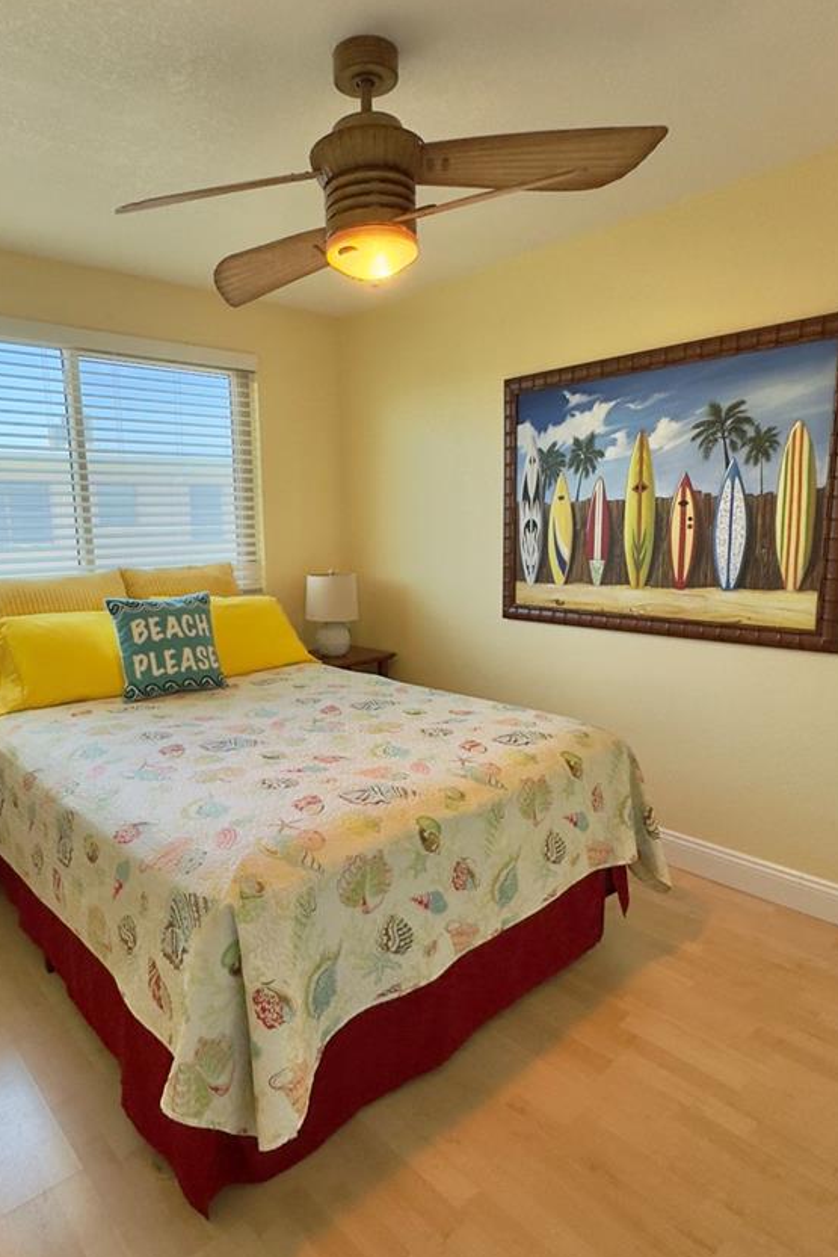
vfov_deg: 81.2
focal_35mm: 21
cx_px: 355
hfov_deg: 59.2
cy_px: 650
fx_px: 733
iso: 64
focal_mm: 2.22
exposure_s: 1/120
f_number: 2.2
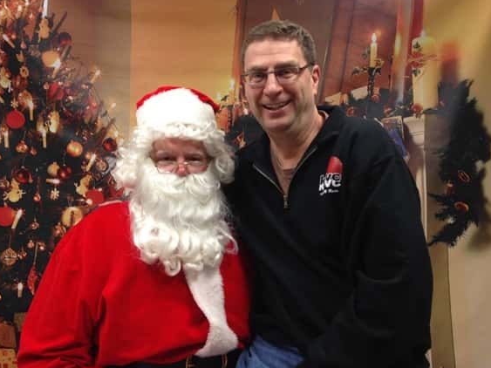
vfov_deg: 41.8
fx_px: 482
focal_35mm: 34
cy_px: 181
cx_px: 243
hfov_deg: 54.0
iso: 50
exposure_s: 1/24
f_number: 2.4
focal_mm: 4.12
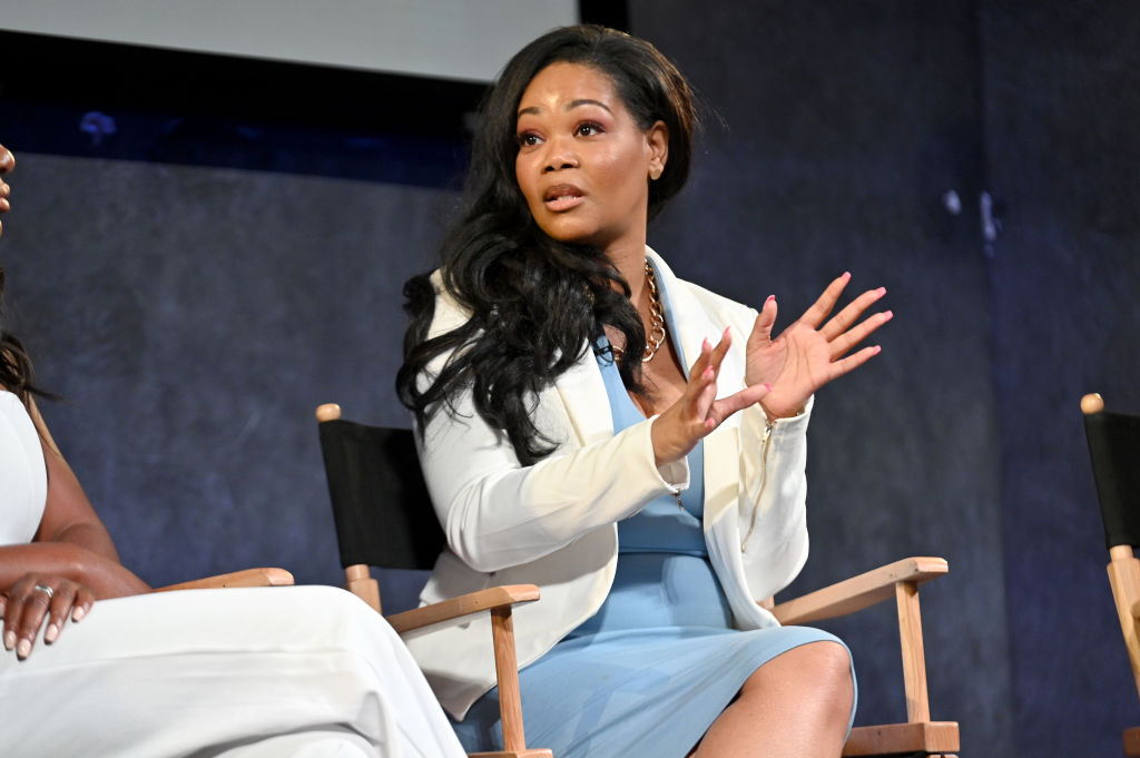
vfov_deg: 7.8
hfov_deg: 11.8
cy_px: 379
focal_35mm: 175
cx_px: 570
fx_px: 5537
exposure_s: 1/320
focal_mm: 175
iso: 2000
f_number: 3.5
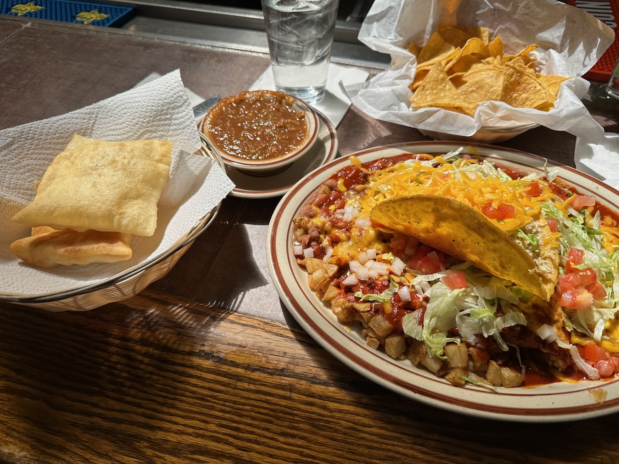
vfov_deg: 56.8
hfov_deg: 71.6
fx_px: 429
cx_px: 310
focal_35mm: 24
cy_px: 232
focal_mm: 6.86
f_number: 1.78
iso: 80
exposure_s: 1/836
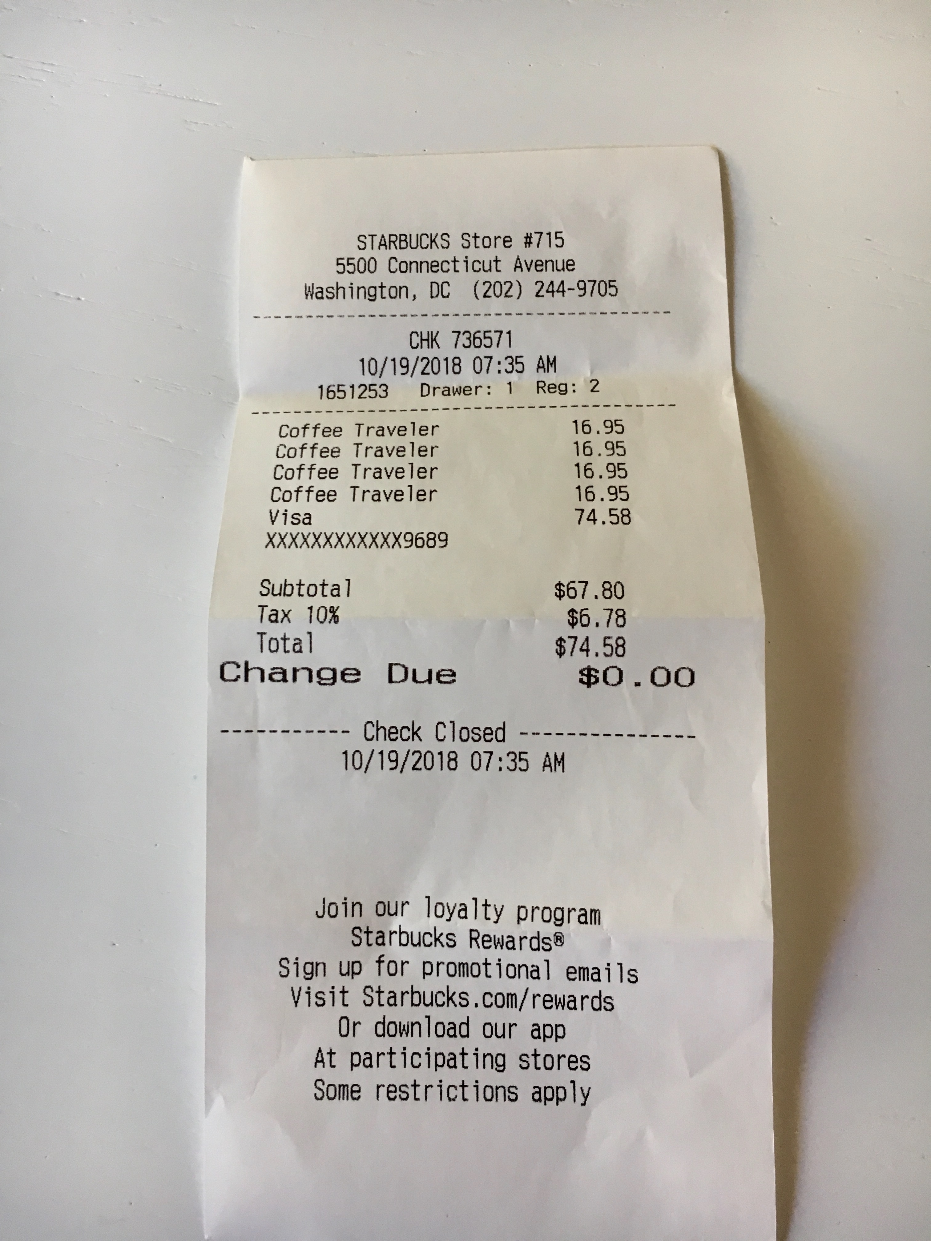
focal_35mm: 29
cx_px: 466
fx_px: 1040
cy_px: 620
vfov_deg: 61.7
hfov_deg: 48.2
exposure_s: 1/30
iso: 64
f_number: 2.2
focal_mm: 4.15
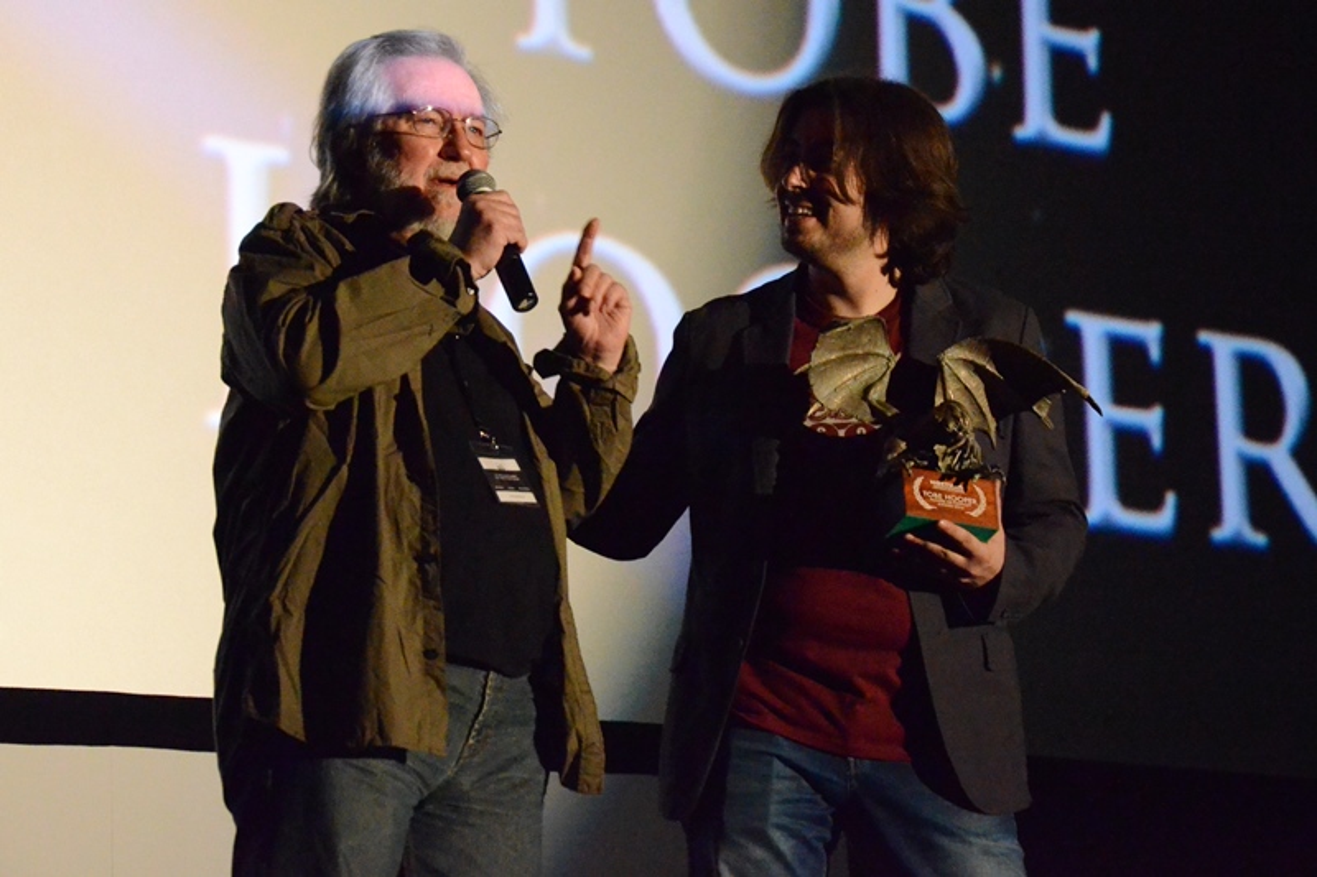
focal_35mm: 93
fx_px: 3401
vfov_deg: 14.7
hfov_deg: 21.9
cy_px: 438
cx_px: 658
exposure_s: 1/80
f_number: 5.3
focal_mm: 62
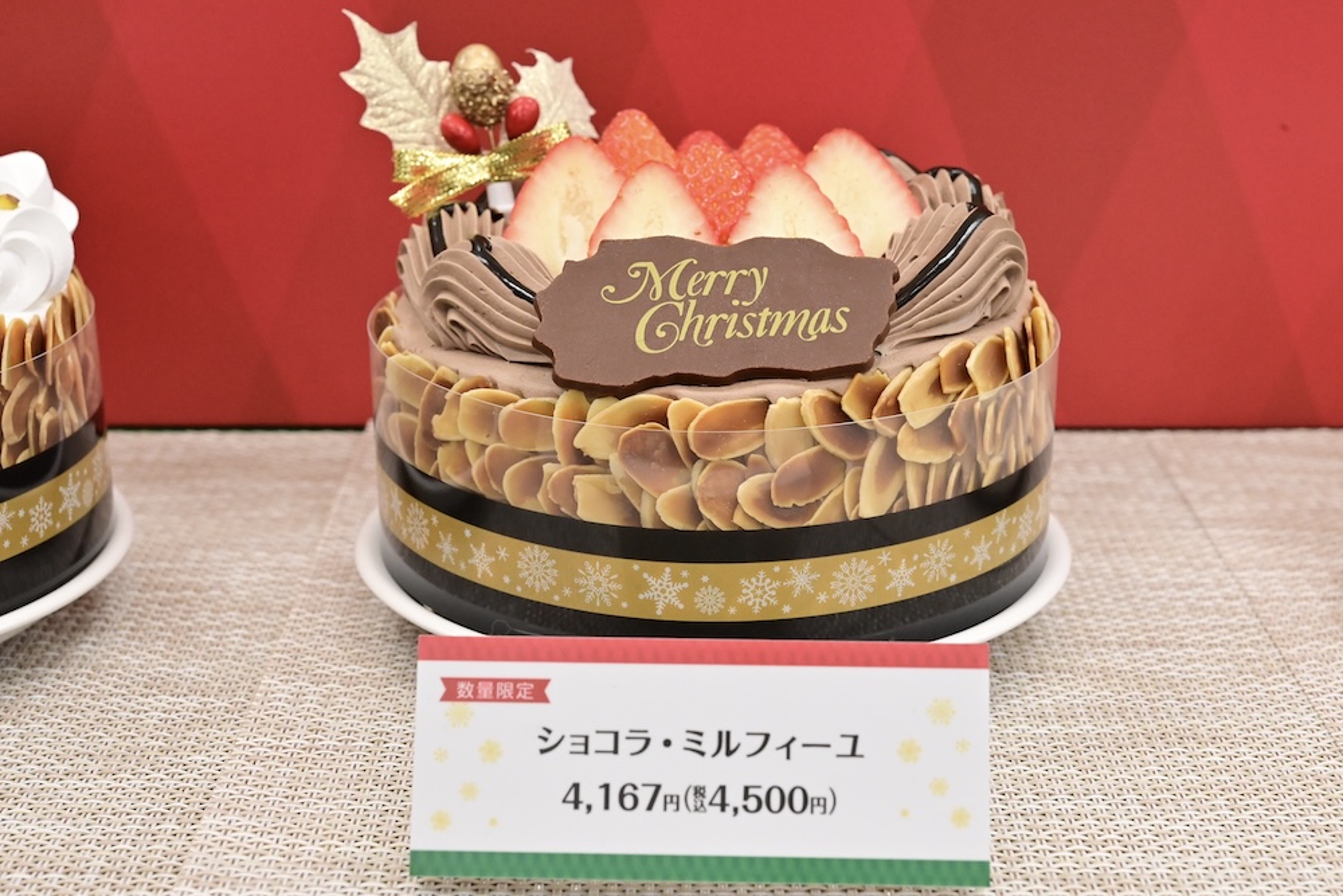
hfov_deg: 33.4
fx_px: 2239
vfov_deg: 22.6
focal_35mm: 60
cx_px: 672
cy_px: 448
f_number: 10
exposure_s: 1/160
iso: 6400
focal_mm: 60
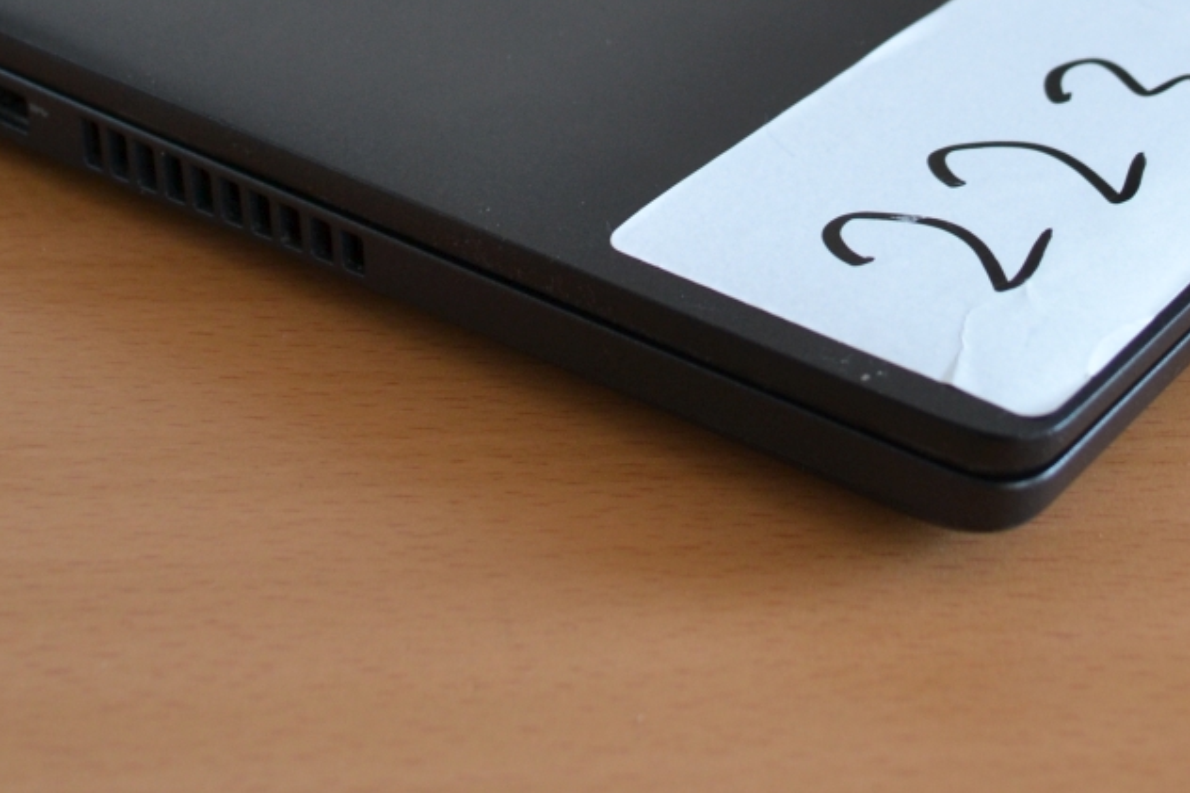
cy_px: -105
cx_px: 776
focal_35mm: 76
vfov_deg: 17.3
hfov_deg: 26.5
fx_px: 2511
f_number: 4.5
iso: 400
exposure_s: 1/80
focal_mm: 20
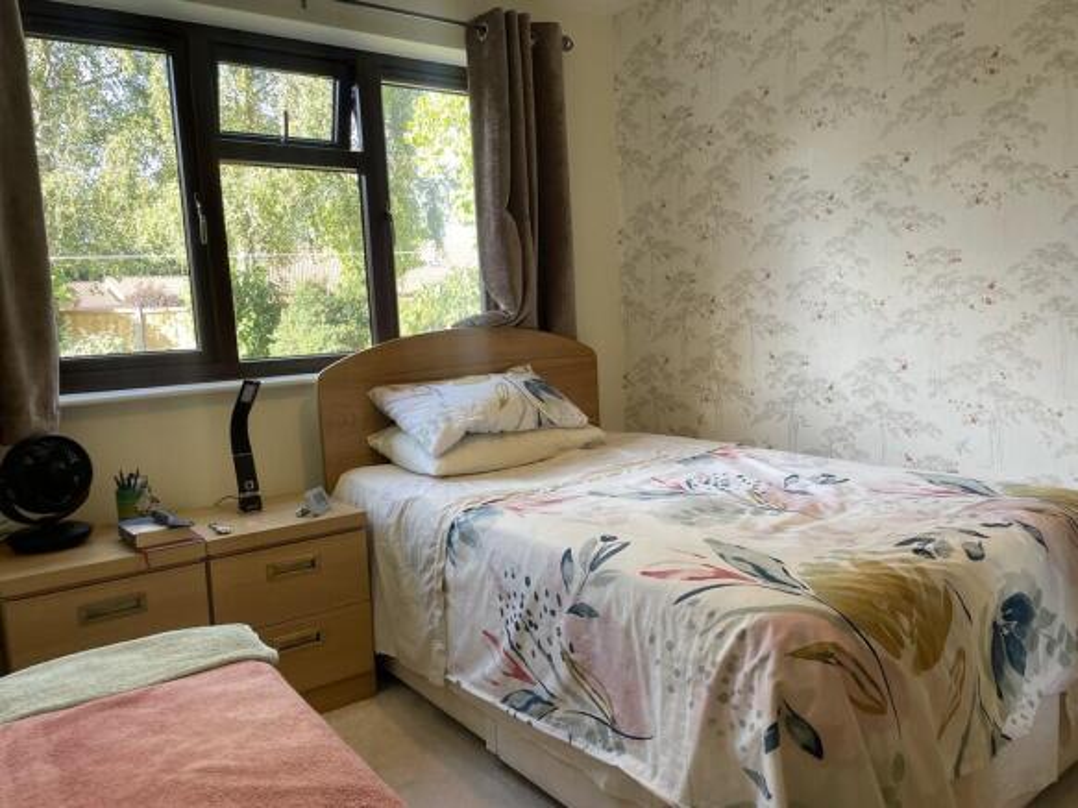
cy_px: 404
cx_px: 539
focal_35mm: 26
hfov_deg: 67.3
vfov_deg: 53.0
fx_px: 810
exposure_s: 1/121
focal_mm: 4.2
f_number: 1.6
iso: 64
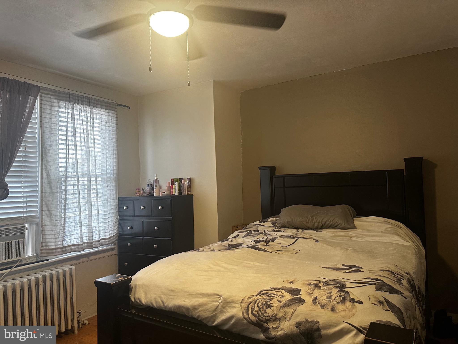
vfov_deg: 56.8
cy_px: 172
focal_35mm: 24
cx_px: 229
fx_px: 318
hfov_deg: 71.6
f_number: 1.78
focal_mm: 6.86
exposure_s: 1/60
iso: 250
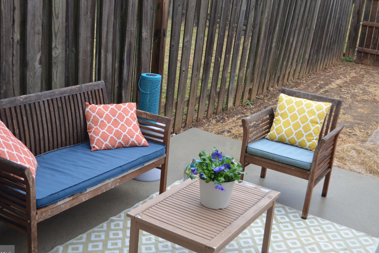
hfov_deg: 42.7
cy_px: 112
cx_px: 190
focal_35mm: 46
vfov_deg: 29.2
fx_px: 484
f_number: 4.2
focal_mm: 26
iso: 720
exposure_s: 1/60
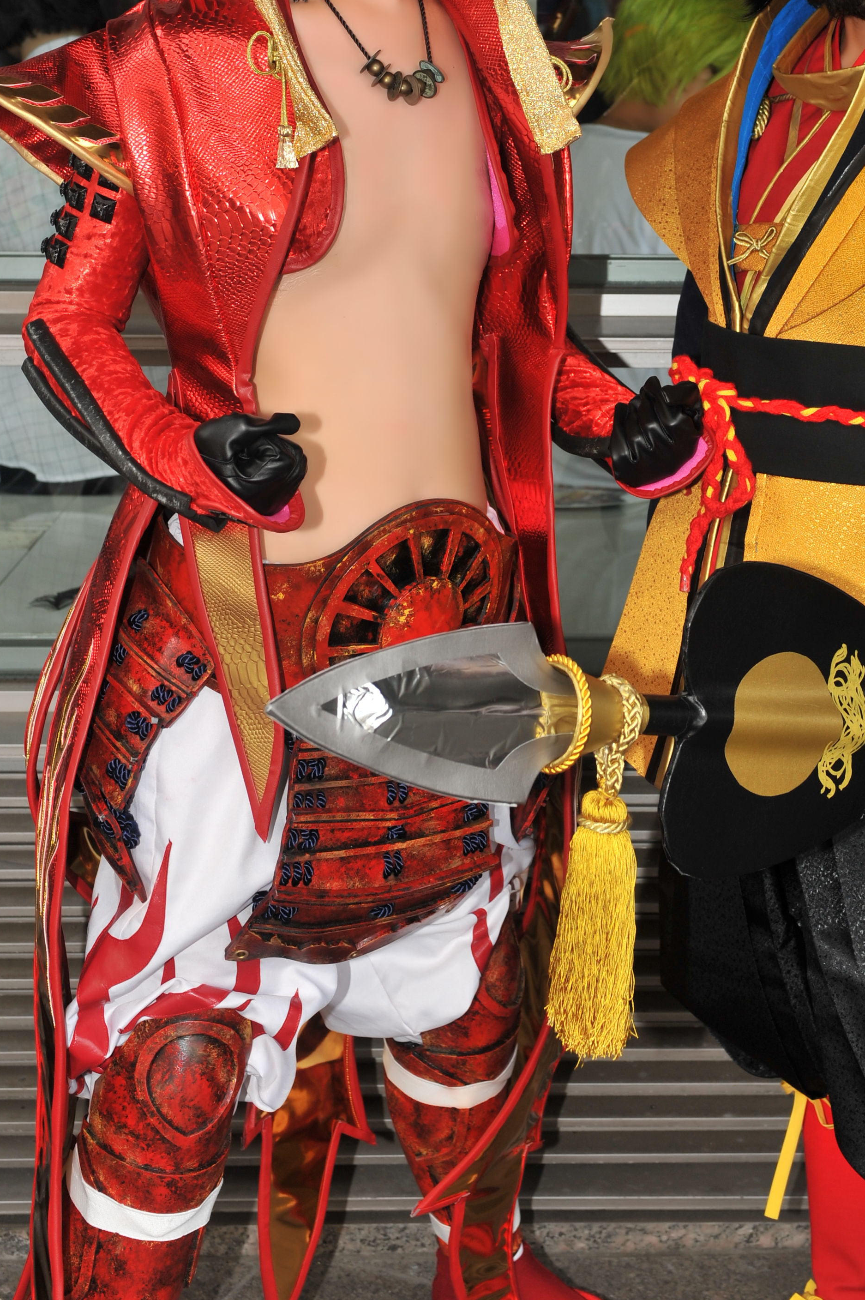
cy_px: 390
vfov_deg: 29.4
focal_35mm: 68
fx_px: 2454
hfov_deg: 19.9
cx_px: 551
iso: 200
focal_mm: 45
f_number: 6.3
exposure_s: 1/200
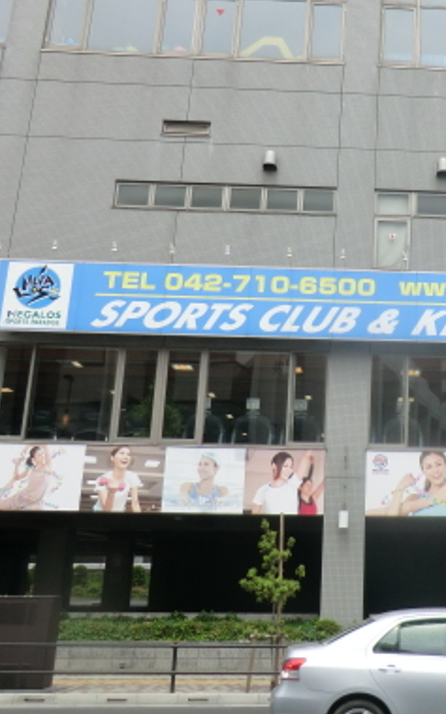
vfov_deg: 46.2
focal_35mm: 43
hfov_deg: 27.8
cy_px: 337
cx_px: 467
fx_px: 836
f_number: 3.2
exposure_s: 1/640
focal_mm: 4.3
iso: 80
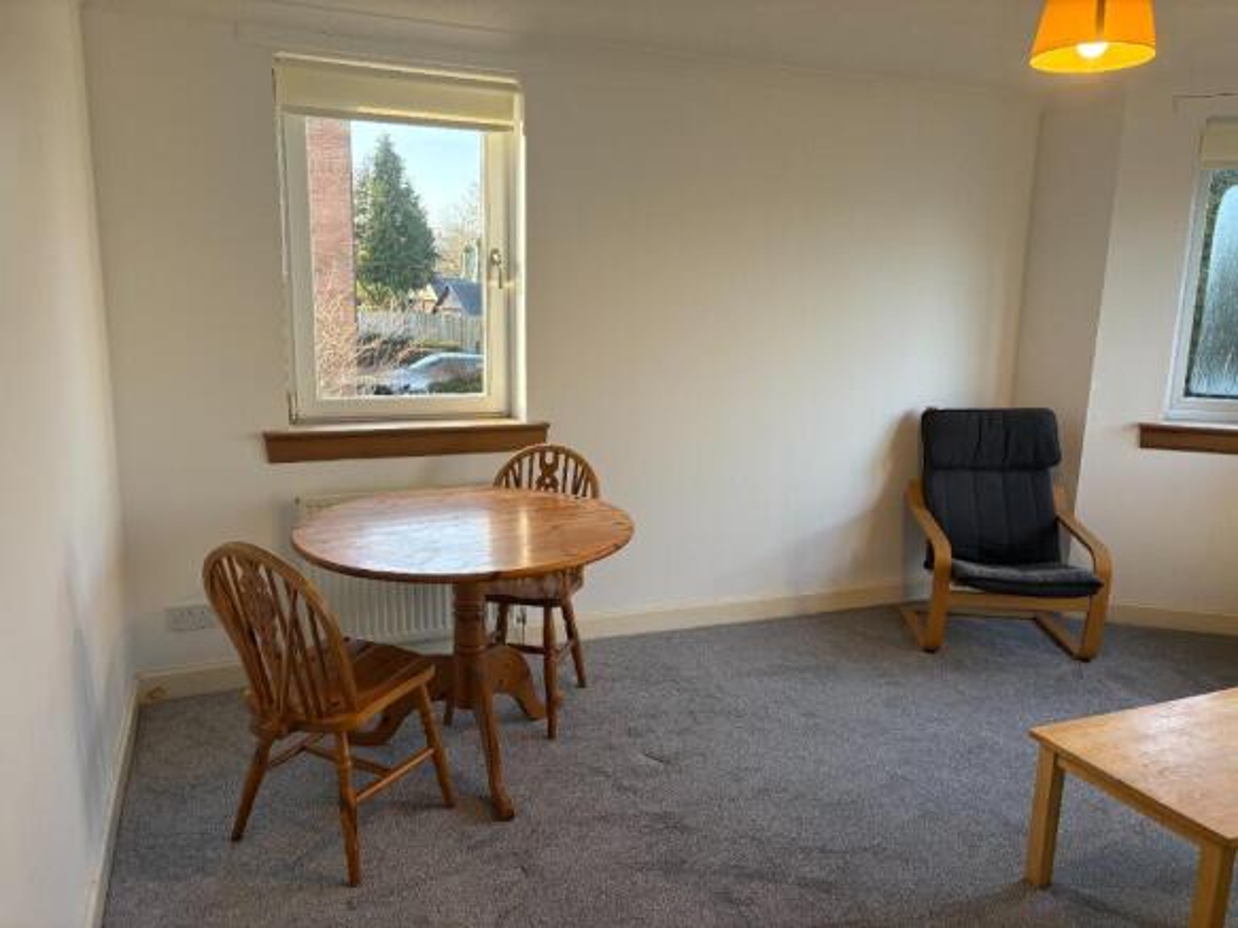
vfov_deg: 53.0
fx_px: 930
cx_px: 619
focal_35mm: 26
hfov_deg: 67.3
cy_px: 464
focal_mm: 5.96
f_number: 1.6
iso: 100
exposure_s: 1/169
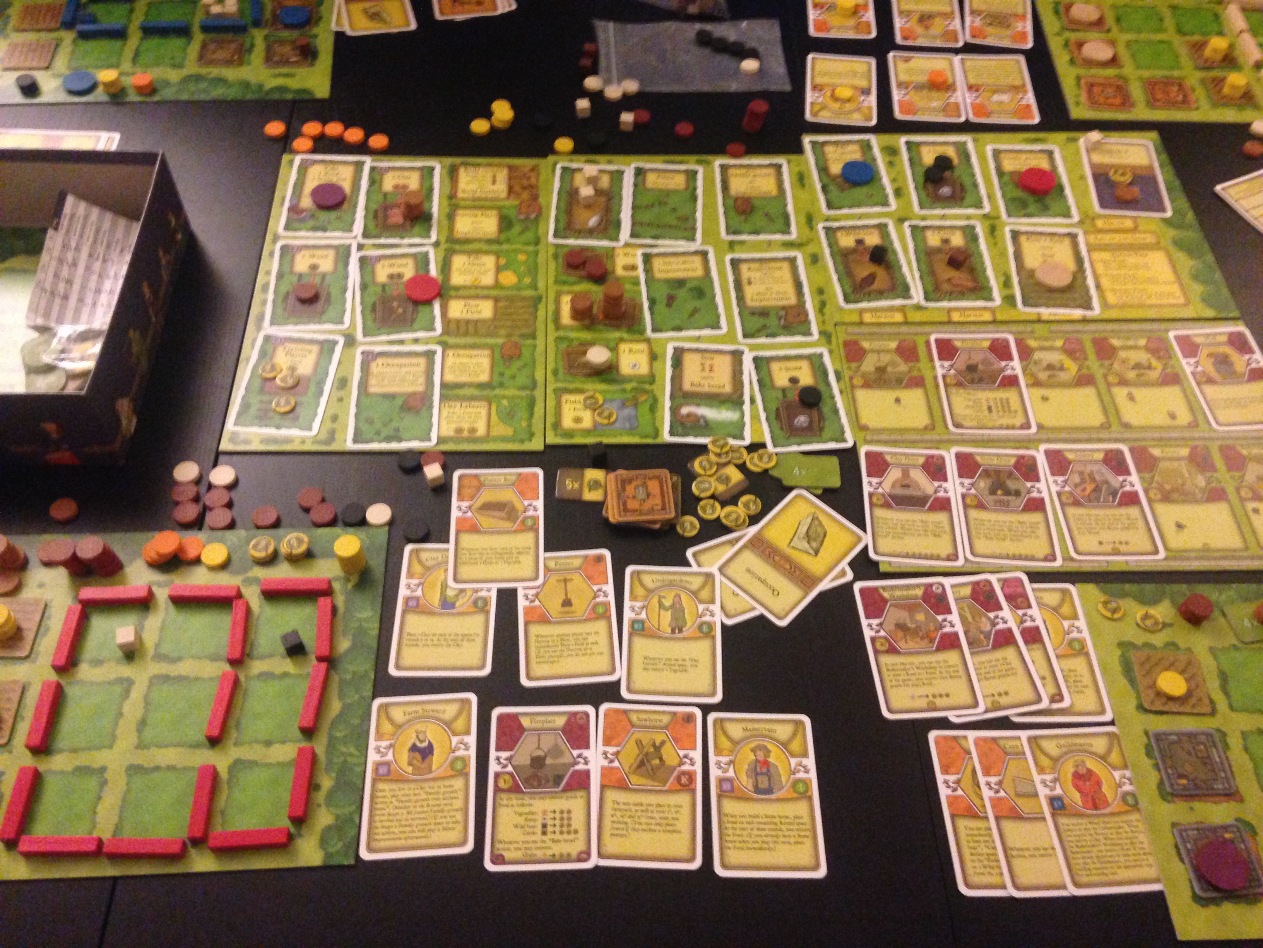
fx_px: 1204
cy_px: 474
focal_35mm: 33
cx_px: 632
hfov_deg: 55.4
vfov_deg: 42.9
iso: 500
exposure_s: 1/15
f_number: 2.4
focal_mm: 4.12
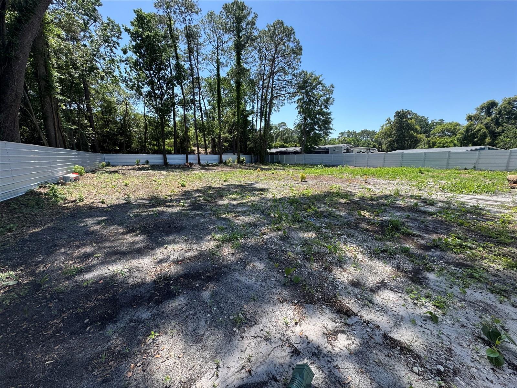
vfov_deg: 85.7
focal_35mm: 14
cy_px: 194
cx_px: 258
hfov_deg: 102.1
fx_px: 209
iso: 50
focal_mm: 2.22
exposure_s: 1/720
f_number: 2.2
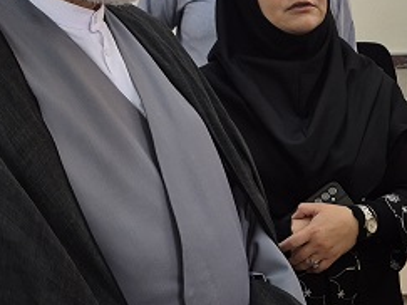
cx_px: 410
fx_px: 858
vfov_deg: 20.1
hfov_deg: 25.3
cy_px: 166
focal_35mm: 73
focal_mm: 5.4
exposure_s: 1/100
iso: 100
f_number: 1.8
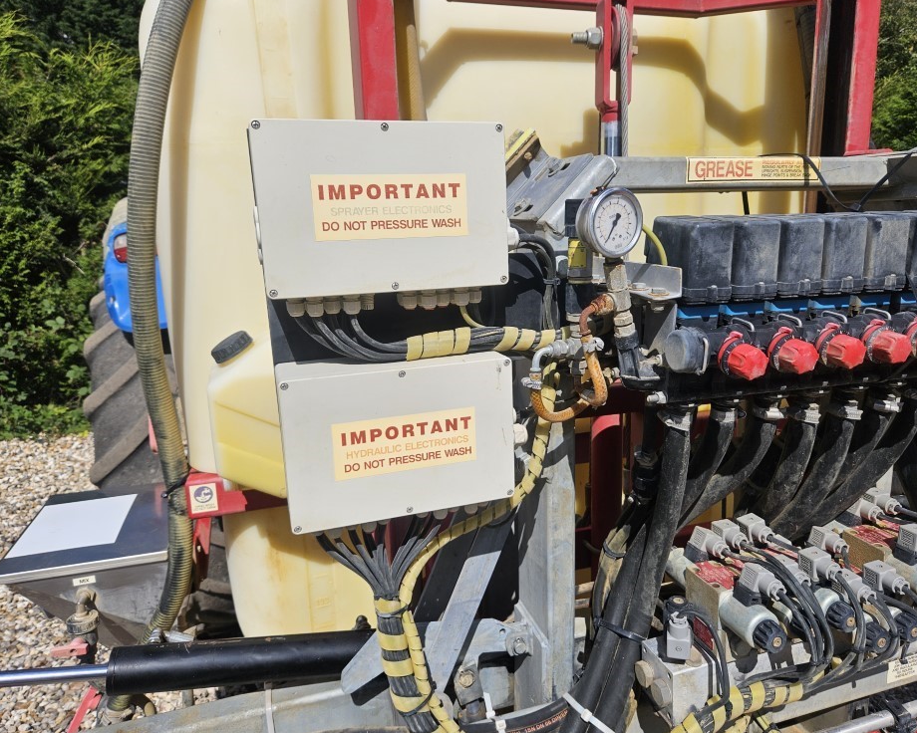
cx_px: 494
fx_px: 678
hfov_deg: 68.0
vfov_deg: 56.8
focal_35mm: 25
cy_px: 366
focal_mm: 5.4
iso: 25
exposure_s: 1/3109
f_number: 1.8
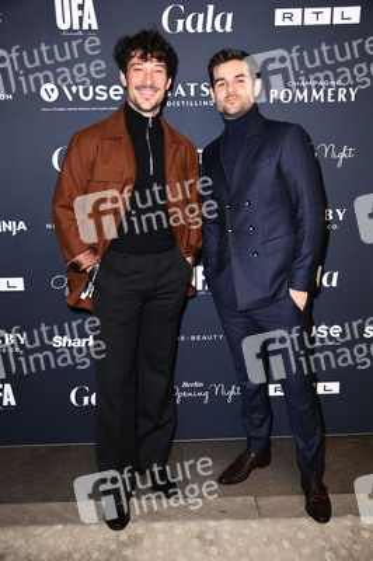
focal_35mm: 35
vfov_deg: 54.5
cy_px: 280
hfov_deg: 37.8
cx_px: 186
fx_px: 545
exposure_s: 1/250
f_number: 5.6
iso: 800
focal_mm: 35
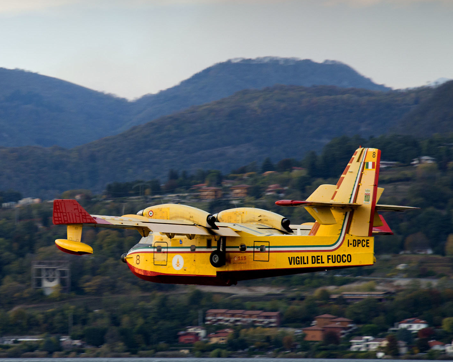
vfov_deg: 8.1
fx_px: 2547
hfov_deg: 10.1
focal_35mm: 190
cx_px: 95
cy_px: 165
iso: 640
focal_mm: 120
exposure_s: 1/125
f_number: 5.6
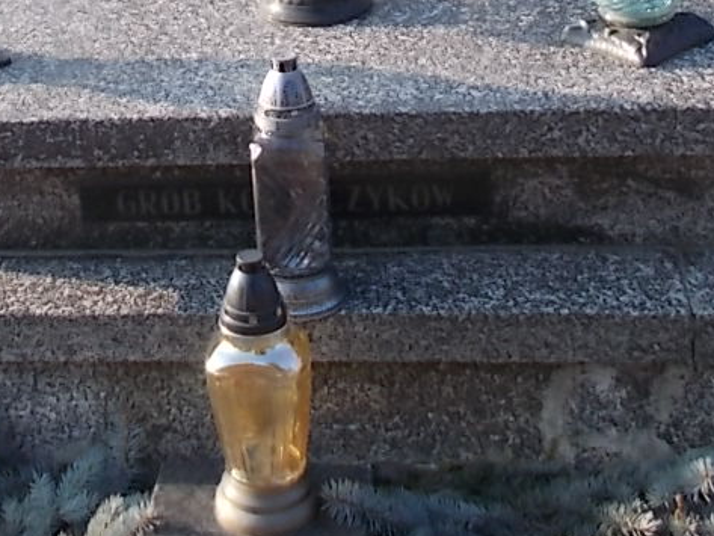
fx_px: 1816
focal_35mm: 88
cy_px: -266
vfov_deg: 15.5
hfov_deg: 22.1
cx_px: 201
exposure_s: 1/250
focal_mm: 4.6
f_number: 3.2
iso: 80
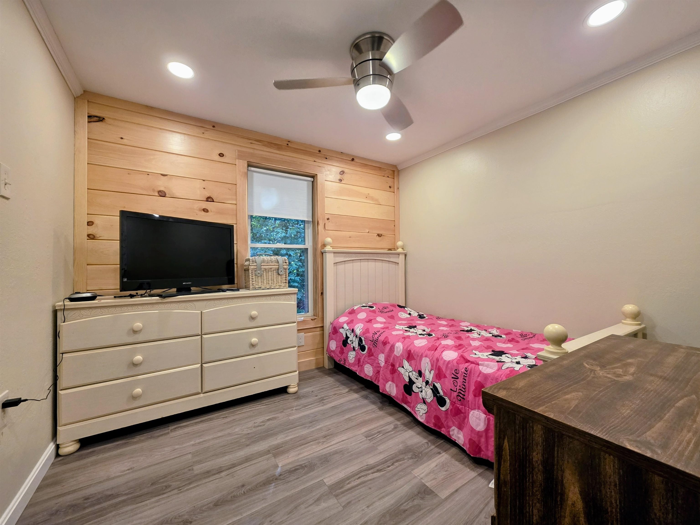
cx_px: 350
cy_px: 262
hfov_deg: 106.2
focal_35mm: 13
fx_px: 263
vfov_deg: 89.9
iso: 200
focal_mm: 2.2
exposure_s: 1/120
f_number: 1.9
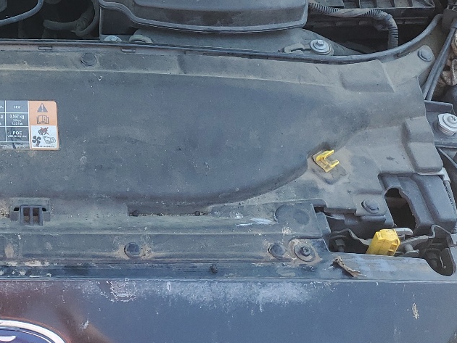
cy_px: -80
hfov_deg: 27.3
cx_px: -25
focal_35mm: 66
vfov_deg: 20.6
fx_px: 872
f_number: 1.5
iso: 50
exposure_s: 1/417
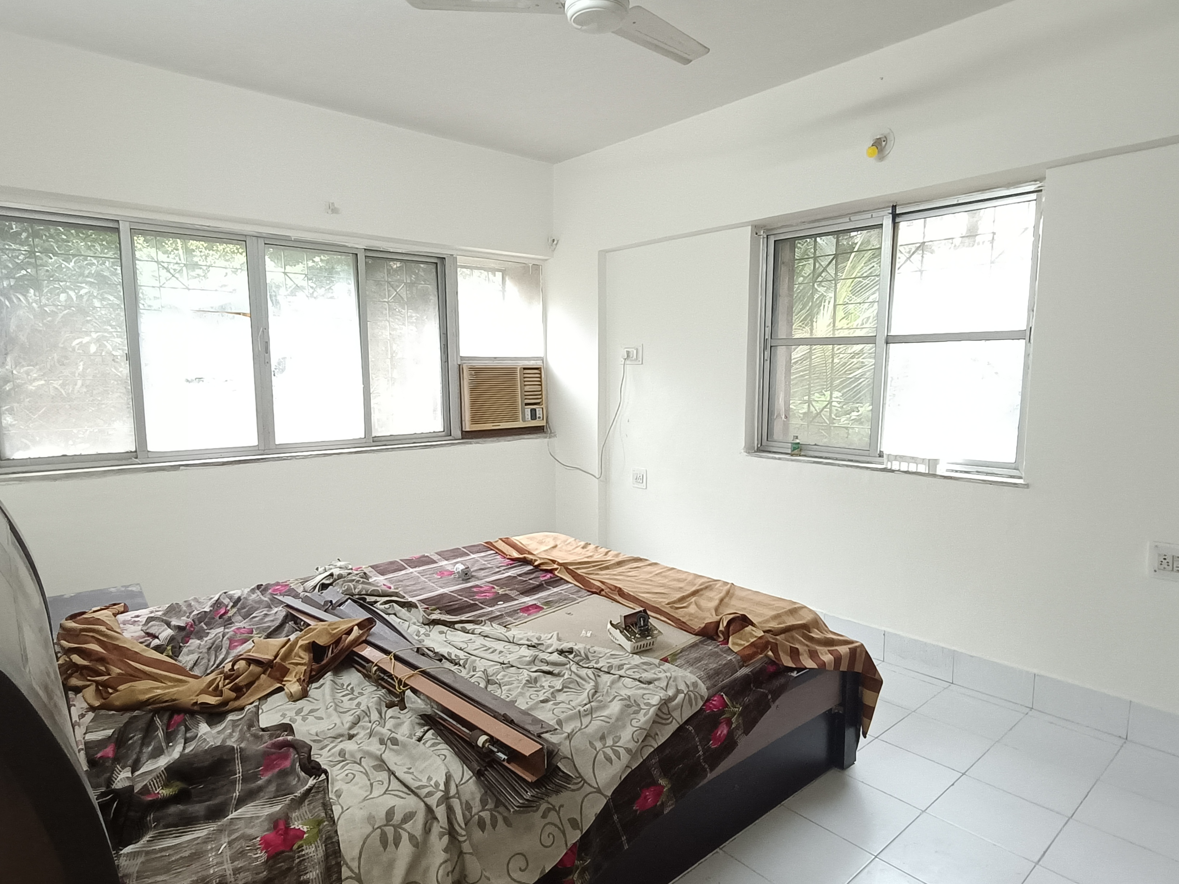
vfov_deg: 66.0
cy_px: 442
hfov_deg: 81.7
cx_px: 590
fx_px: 681
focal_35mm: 20
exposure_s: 1/50
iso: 500
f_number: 2.2
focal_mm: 1.68
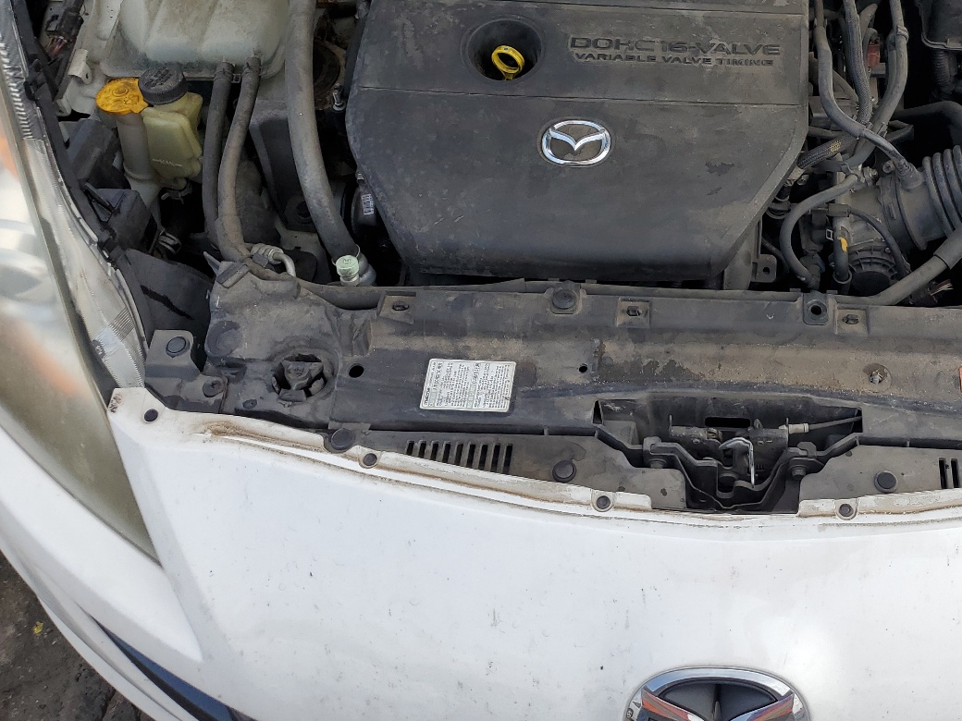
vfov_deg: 35.1
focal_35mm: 40
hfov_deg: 45.0
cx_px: 739
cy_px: 169
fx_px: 1112
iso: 50
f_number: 1.5
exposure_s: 1/1250
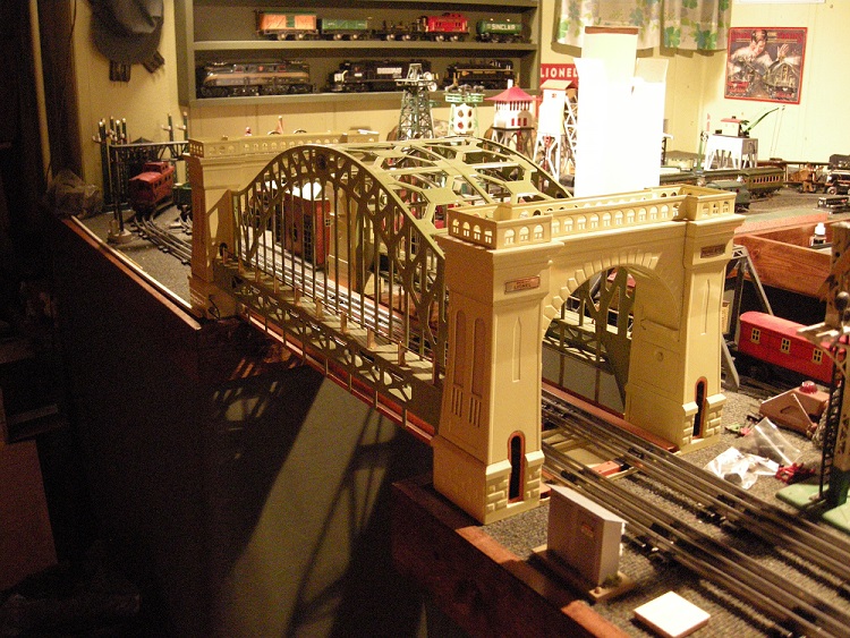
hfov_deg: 52.6
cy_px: 319
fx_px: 860
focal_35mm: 35
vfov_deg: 40.7
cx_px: 425
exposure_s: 1/8
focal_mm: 7.5
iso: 737
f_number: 2.7
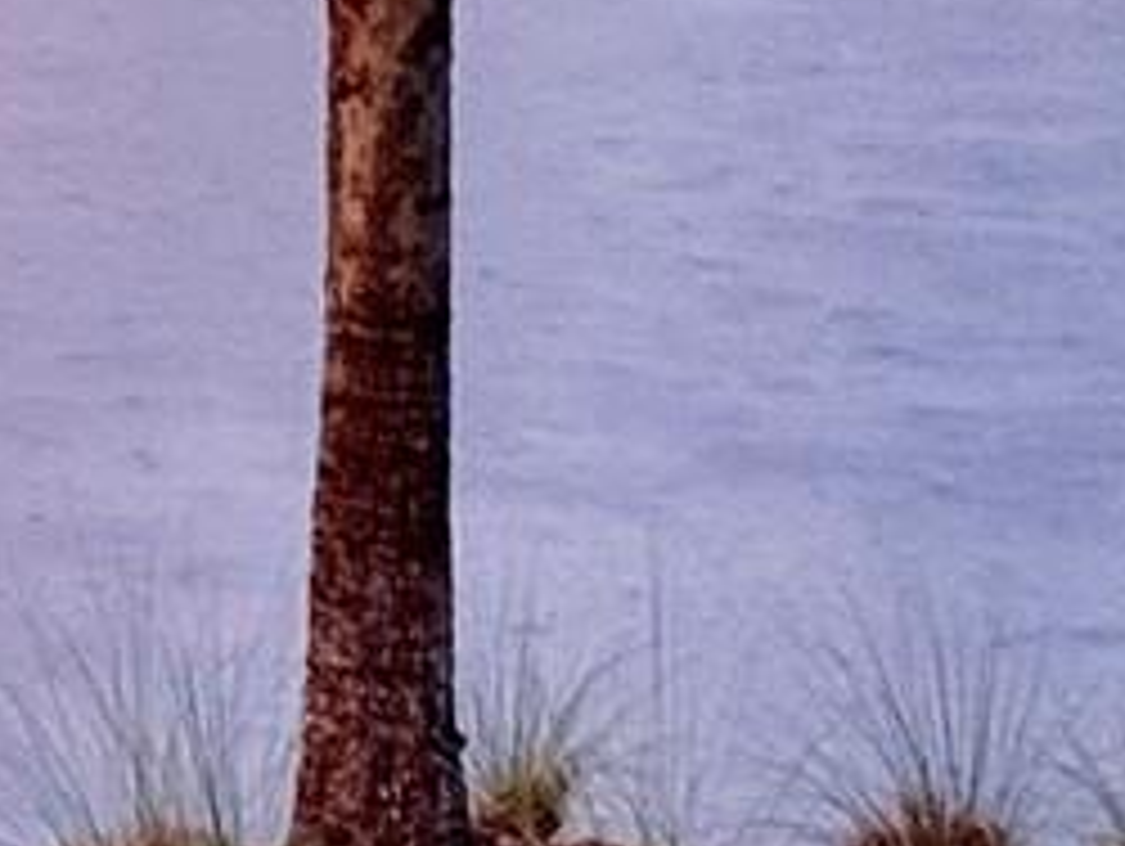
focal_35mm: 307
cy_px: -1044
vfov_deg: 4.7
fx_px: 9987
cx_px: -1710
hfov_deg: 6.1
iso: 200
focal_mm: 6.76
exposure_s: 1/60
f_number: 1.78
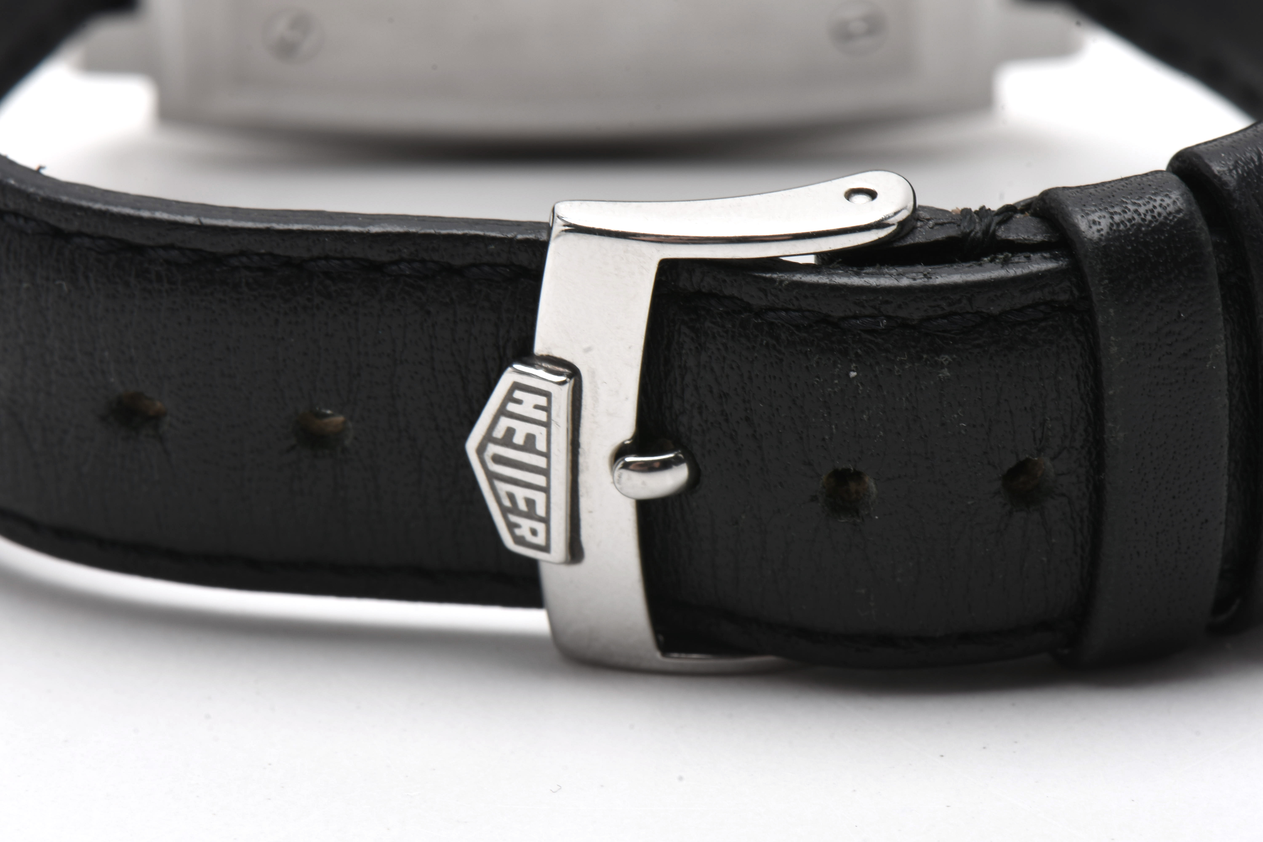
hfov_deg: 16.1
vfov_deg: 10.8
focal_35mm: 128
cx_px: 632
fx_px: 4473
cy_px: 421
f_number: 22
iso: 100
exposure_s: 1/100
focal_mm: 85
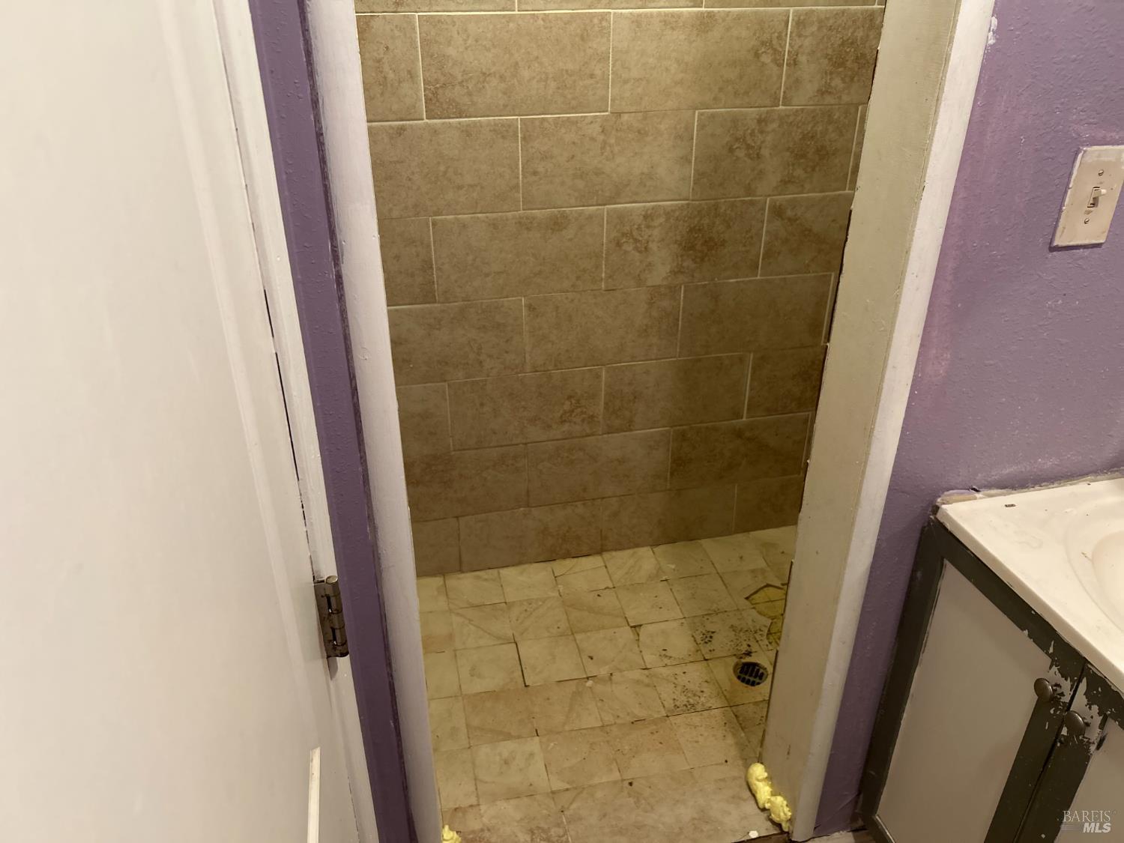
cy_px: 422
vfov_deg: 53.1
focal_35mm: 26
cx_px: 562
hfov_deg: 67.3
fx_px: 844
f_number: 1.5
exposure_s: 1/60
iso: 320
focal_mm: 5.7
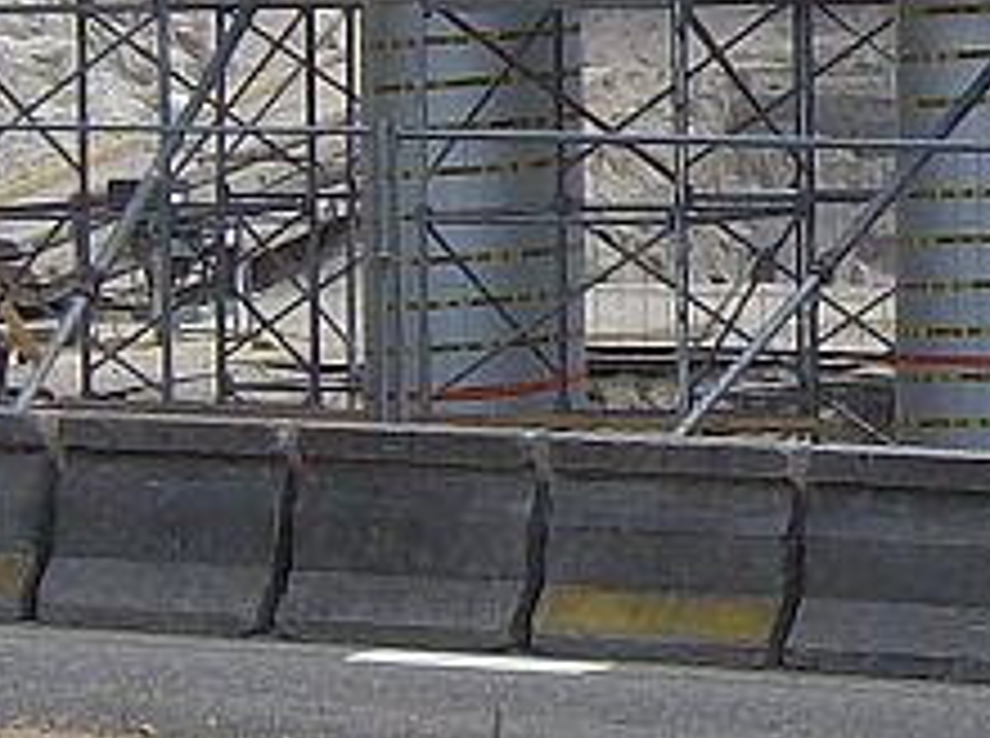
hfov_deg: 9.2
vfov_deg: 6.9
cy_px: 11
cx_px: 1166
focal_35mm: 214
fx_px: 6107
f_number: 5.1
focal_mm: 7.7
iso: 100
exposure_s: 1/519
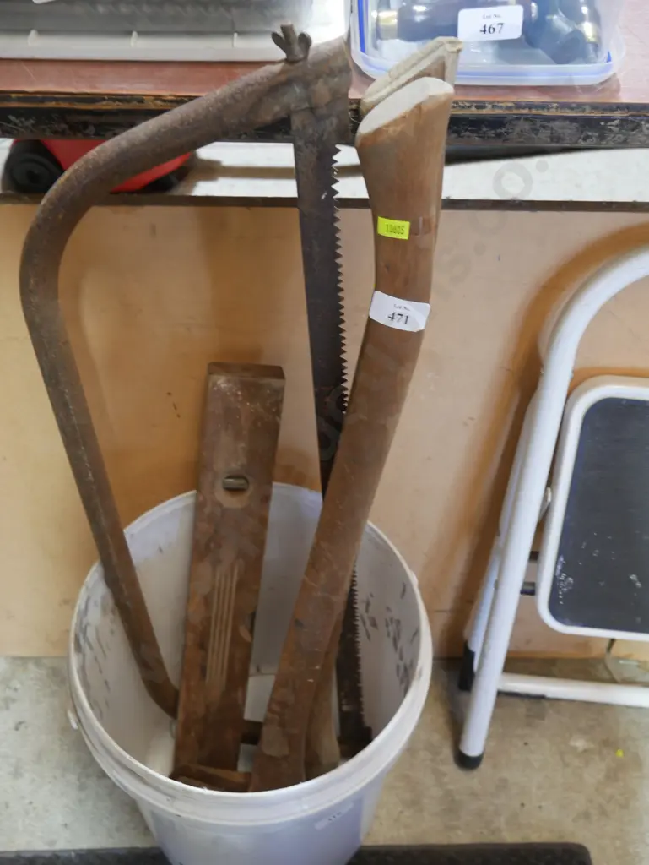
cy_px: 432
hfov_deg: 36.0
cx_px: 324
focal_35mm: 40
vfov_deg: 46.8
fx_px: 999
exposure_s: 1/60
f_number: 4.4
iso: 1250
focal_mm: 20
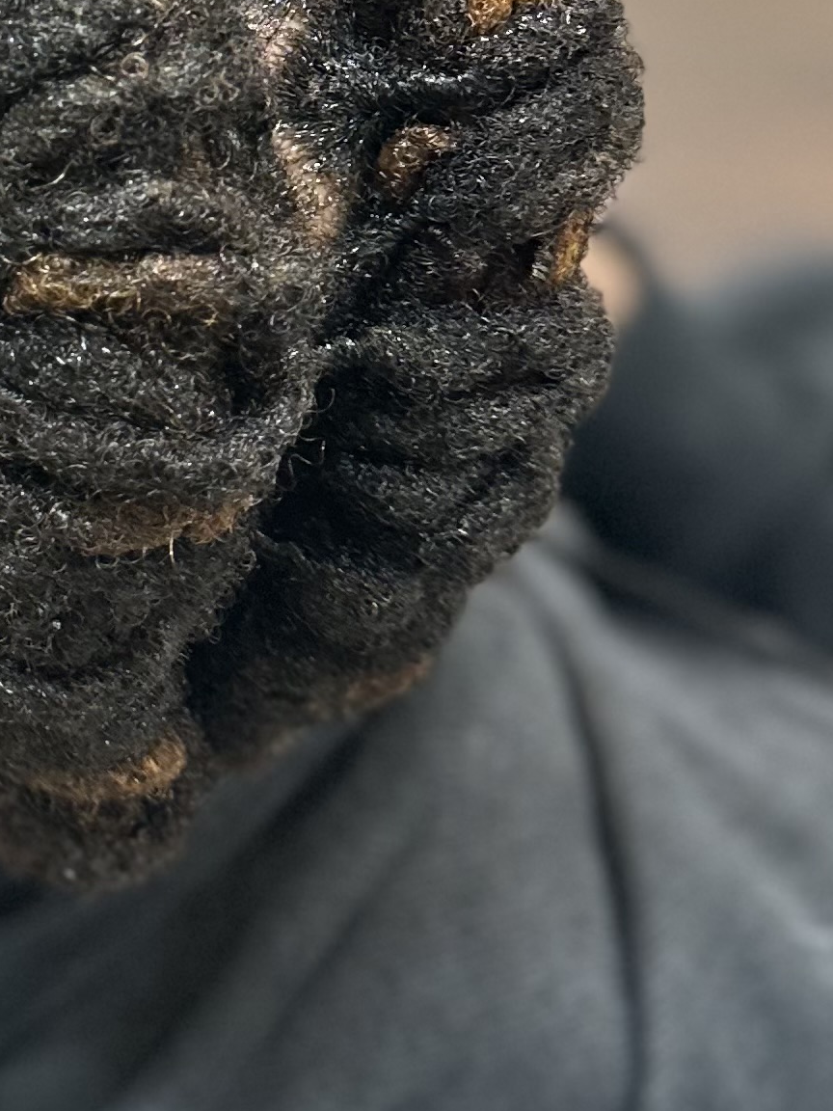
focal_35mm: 84
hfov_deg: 16.7
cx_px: -199
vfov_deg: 22.4
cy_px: 13
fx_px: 2695
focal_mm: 6.86
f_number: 1.78
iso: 500
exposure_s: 1/60
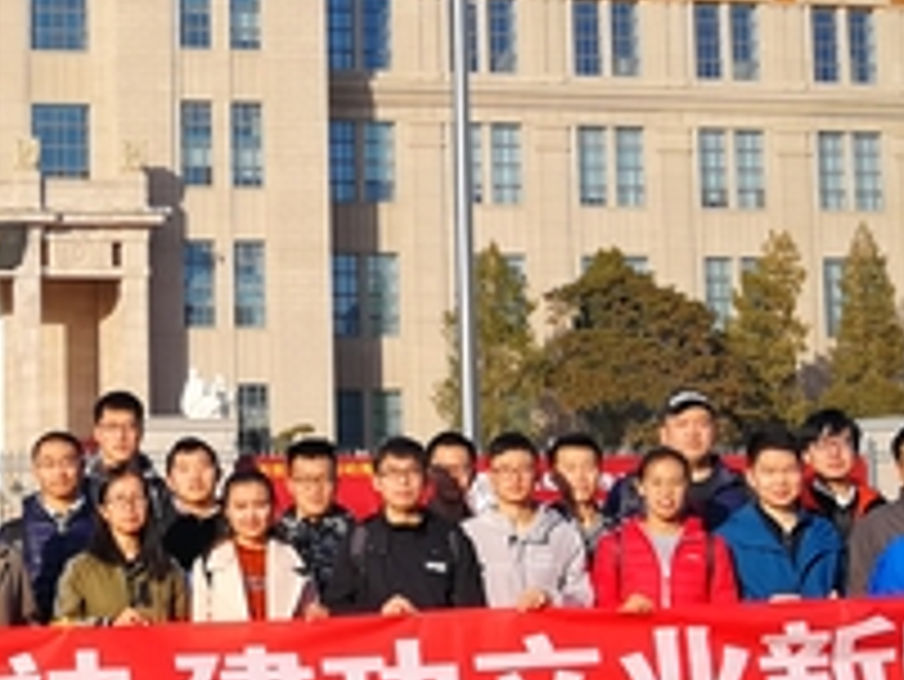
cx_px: 49
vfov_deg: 17.2
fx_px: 2247
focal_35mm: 86
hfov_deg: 22.1
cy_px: 266
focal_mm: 3.95
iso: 50
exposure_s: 1/1086
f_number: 1.8
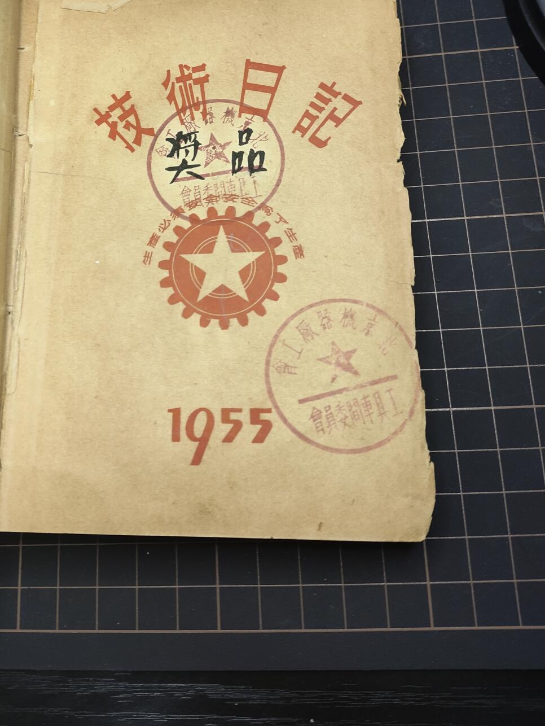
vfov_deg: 51.7
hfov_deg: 40.3
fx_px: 734
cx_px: 192
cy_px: 244
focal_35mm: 35
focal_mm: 4.71
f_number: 1.79
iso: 200
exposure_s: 1/29.1
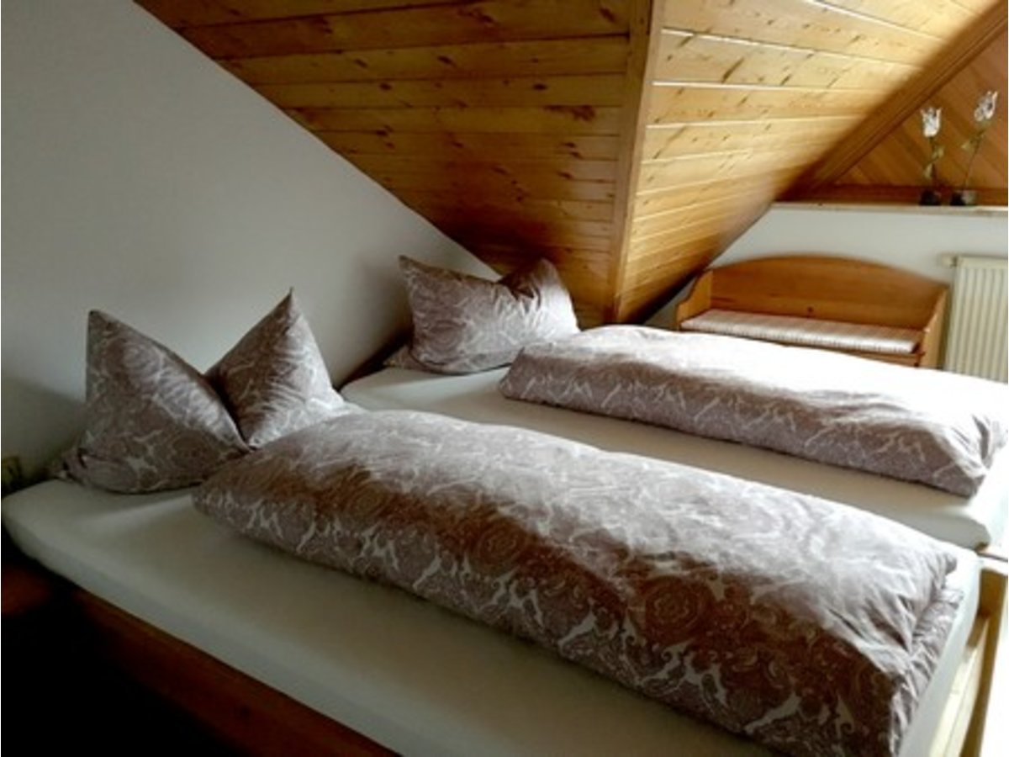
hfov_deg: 61.7
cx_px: 504
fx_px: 845
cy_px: 378
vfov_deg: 48.2
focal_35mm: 29
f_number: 2.2
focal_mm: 4.15
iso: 320
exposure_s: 1/17
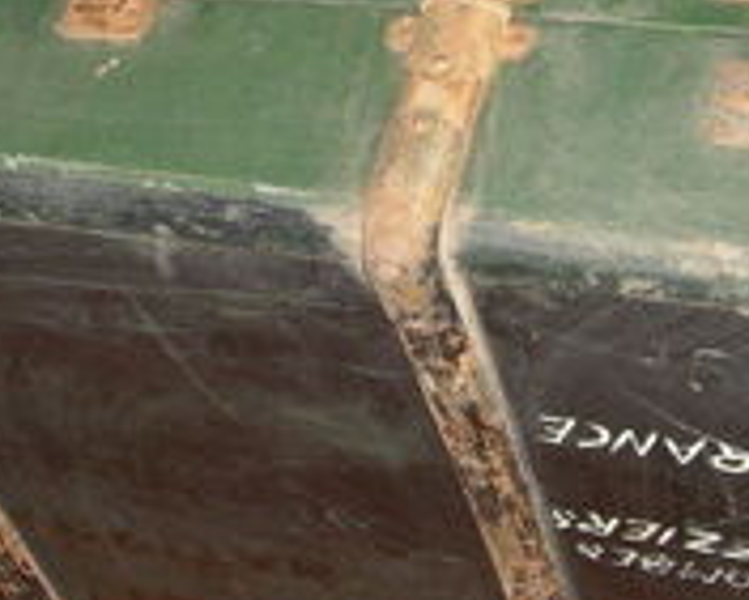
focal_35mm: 101
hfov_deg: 19.0
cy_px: 0
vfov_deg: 15.0
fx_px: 2240
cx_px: 340
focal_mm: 6.2
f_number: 2.8
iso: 200
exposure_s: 1/60
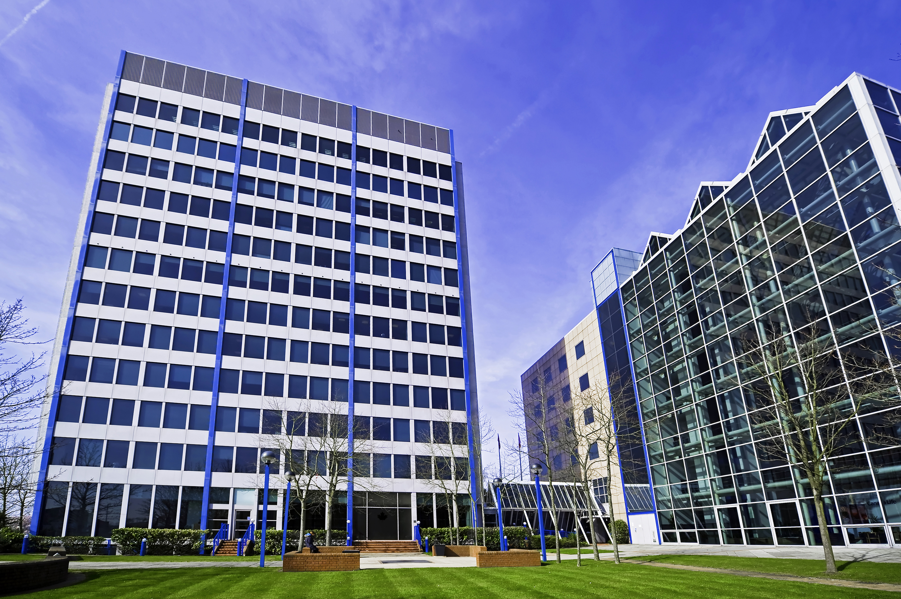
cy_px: 300
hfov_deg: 104.3
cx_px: 450
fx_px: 350
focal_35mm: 14
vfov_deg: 81.1
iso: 200
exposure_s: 1/3200
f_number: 3.5
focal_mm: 14
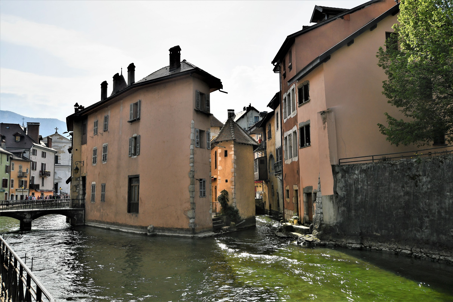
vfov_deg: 43.6
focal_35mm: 30
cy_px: 151
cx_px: 226
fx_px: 377
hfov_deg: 61.9
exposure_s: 1/250
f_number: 8
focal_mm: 20
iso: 140
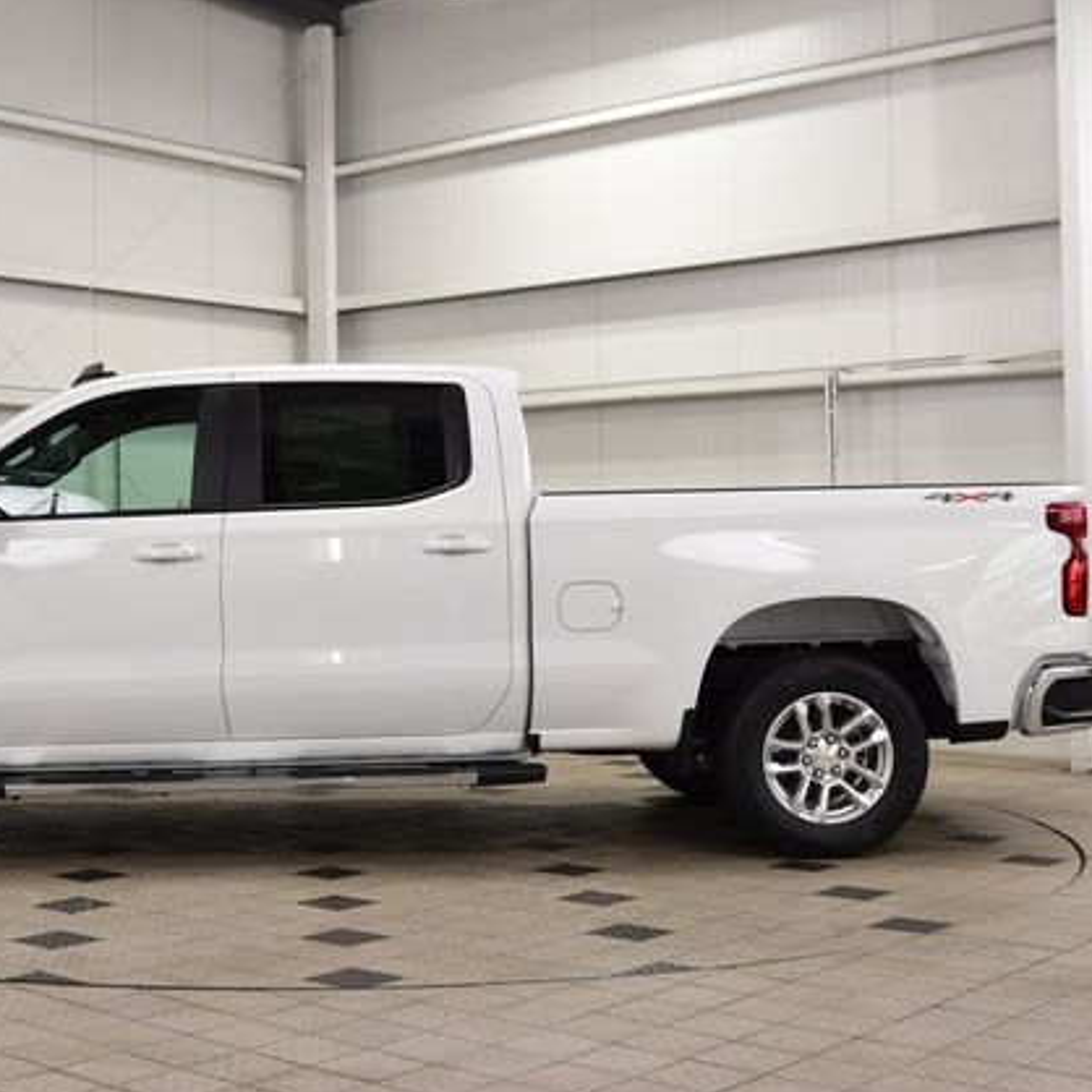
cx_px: 319
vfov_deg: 32.4
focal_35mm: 53
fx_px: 1879
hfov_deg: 32.0
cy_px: 553
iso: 450
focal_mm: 27
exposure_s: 1/30
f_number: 7.1
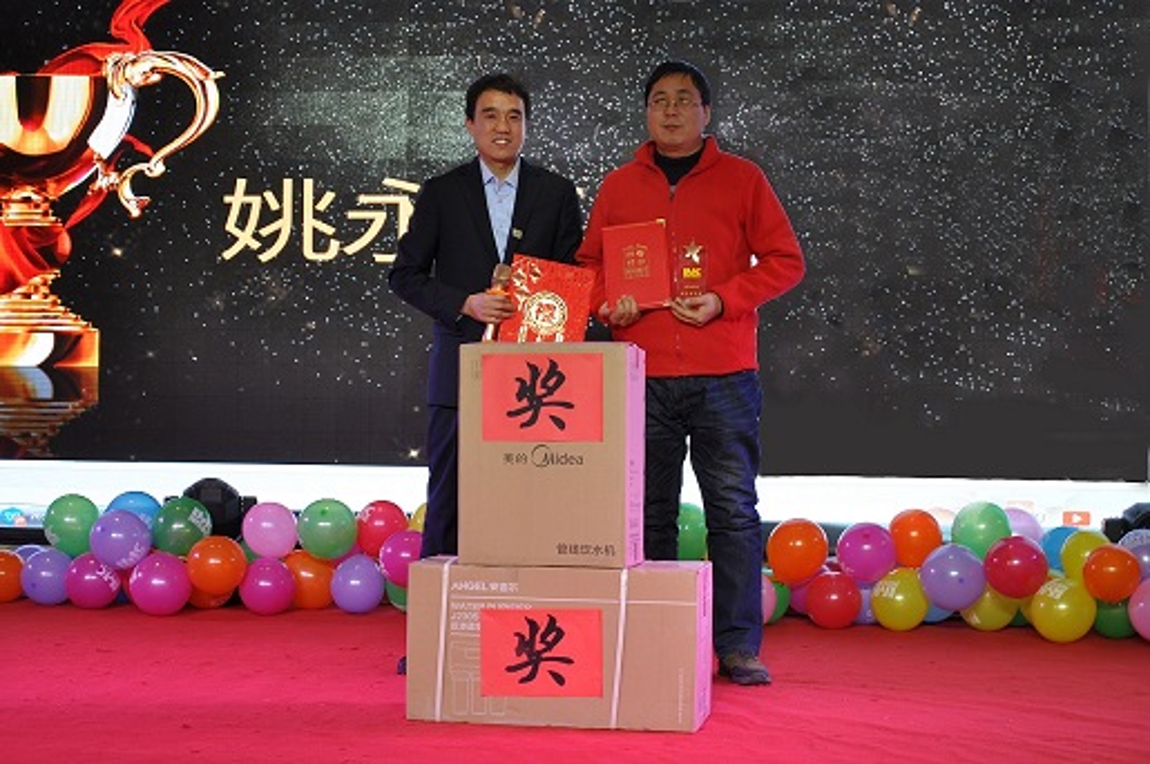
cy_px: 382
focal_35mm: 66
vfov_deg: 20.6
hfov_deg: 30.5
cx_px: 575
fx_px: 2106
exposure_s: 1/25
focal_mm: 44
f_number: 5.3
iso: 200
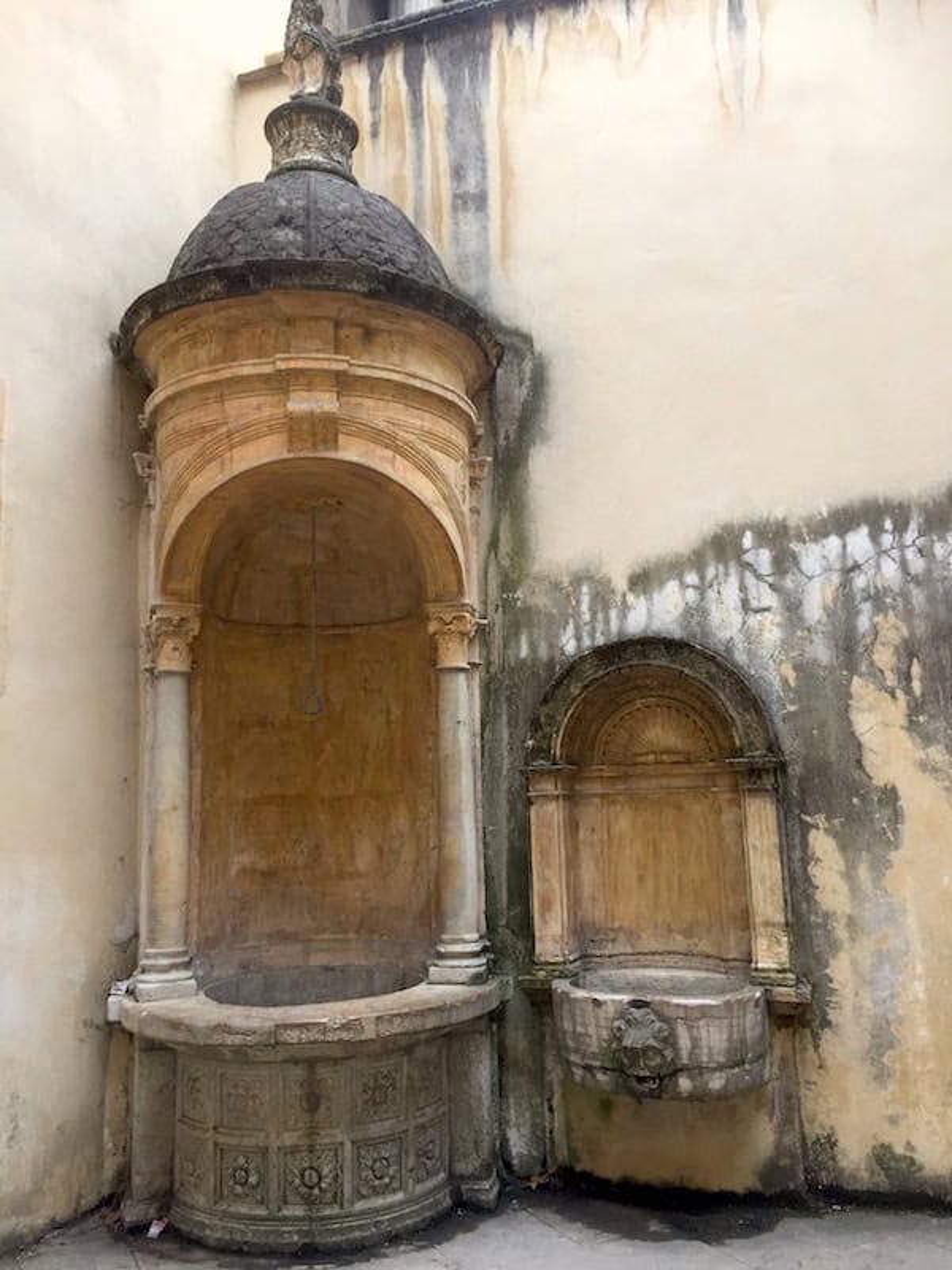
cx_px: 476
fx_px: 1063
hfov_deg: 48.2
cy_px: 635
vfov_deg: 61.7
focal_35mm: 29
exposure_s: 1/100
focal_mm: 4.2
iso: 50
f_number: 2.2
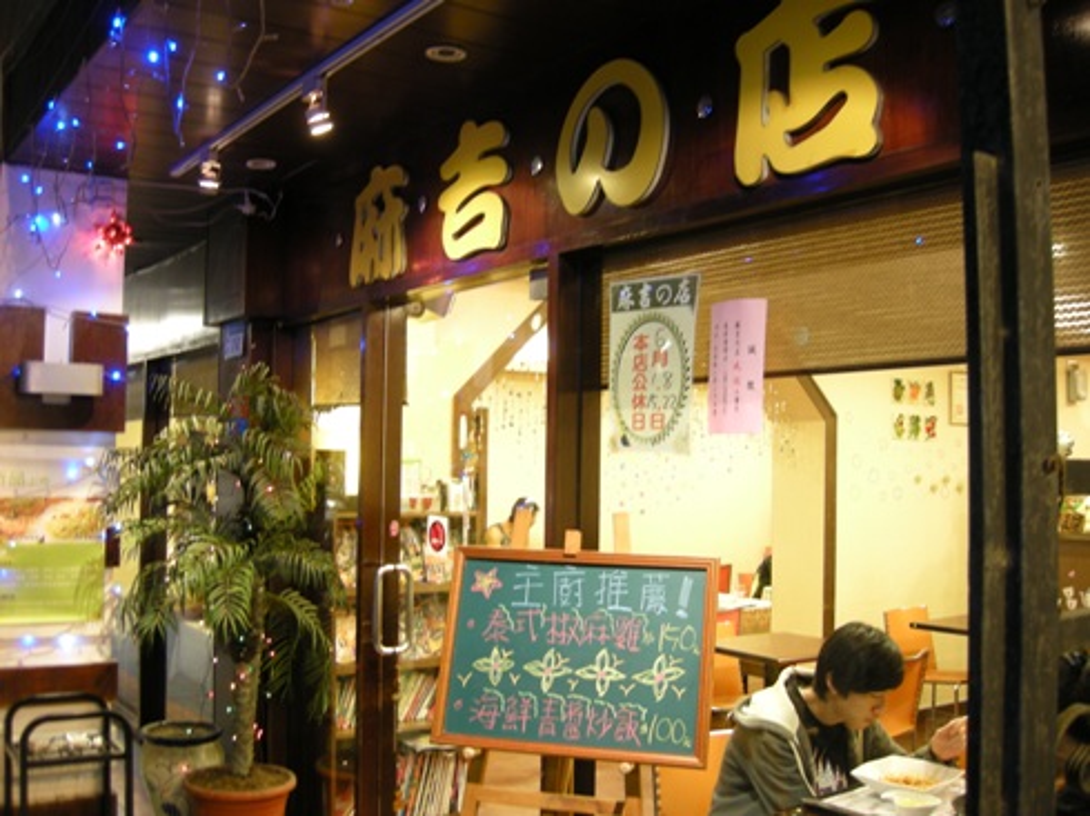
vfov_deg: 40.7
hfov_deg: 52.6
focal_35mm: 35
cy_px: 408
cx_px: 545
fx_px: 1102
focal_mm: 7.5
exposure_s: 1/2
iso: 100
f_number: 2.7
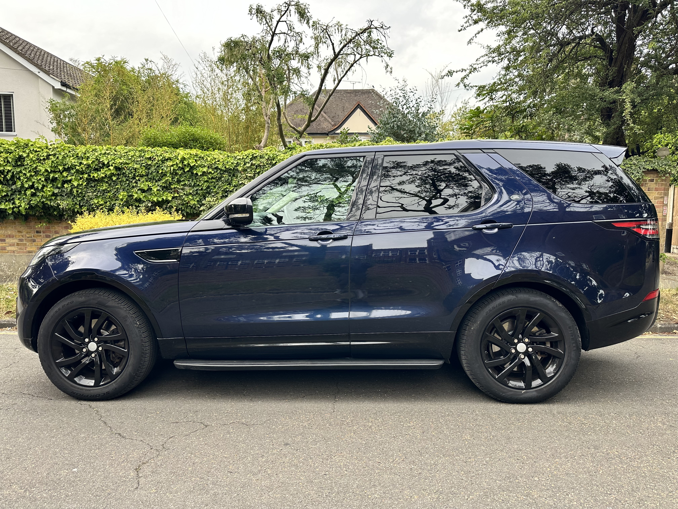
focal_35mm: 24
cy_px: 254
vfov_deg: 56.8
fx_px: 470
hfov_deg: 71.6
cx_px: 339
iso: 80
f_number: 1.78
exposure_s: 1/484
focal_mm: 6.86
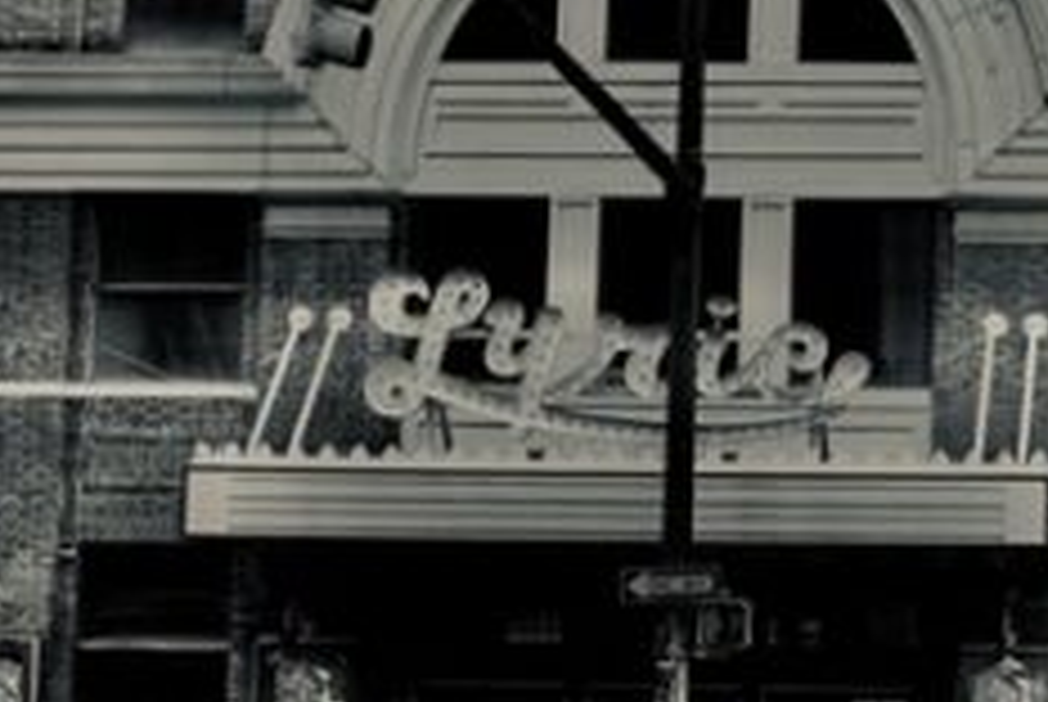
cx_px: 1300
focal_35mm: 108
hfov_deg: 17.9
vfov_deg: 12.7
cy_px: 320
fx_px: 3148
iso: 400
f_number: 8
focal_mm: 28
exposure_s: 1/640
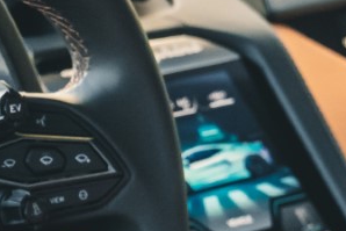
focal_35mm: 303
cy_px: 241
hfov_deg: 6.8
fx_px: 2913
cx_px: 172
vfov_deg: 4.5
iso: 2000
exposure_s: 1/80
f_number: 5.6
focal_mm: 47
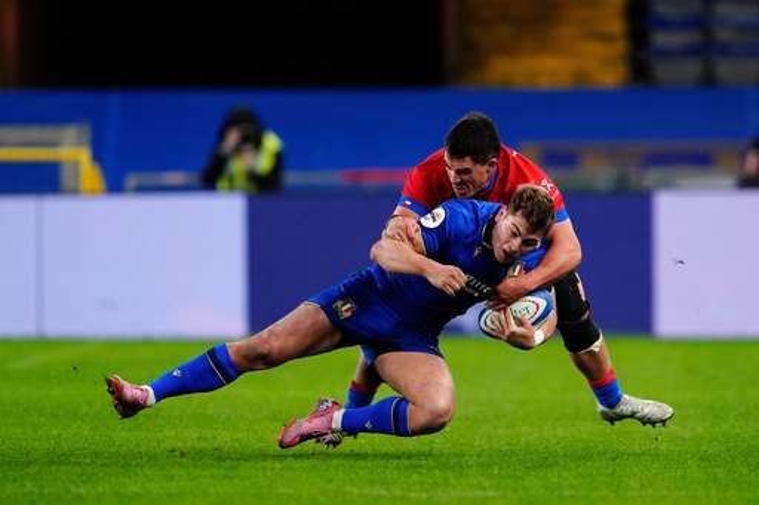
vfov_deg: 2.5
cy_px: 252
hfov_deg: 3.7
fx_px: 11802
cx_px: 380
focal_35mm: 560
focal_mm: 560
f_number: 4
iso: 2500
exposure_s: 1/1000
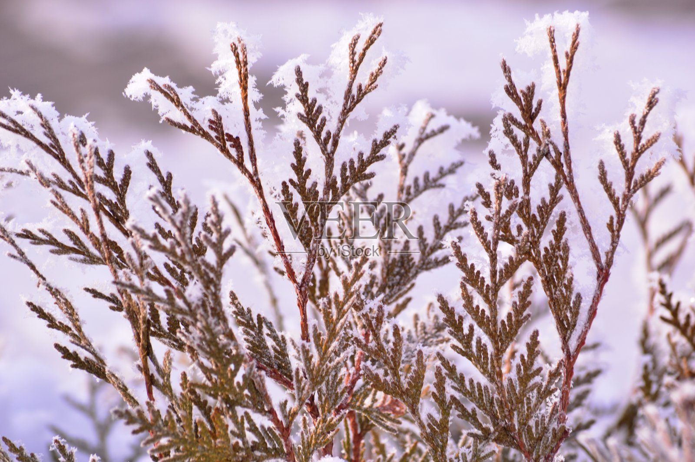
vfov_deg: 4.6
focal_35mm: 300
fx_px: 5787
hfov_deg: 6.9
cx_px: 348
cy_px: 231
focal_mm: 200
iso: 100
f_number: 11
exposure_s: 1/80
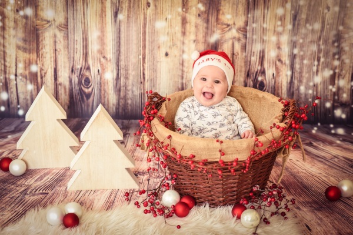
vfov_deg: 16.1
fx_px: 833
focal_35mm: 85
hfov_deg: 23.9
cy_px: 118
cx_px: 176
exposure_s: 1/200
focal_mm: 85
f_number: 3.5
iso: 800
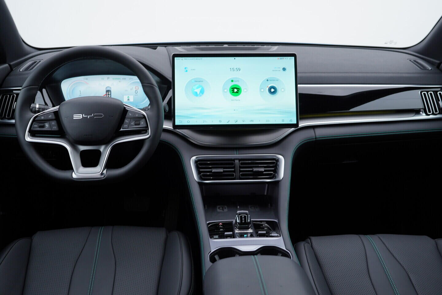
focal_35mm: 36
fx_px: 442
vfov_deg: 36.9
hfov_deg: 53.1
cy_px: 148
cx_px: 221
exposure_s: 1/60
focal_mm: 24
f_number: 3.5
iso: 125
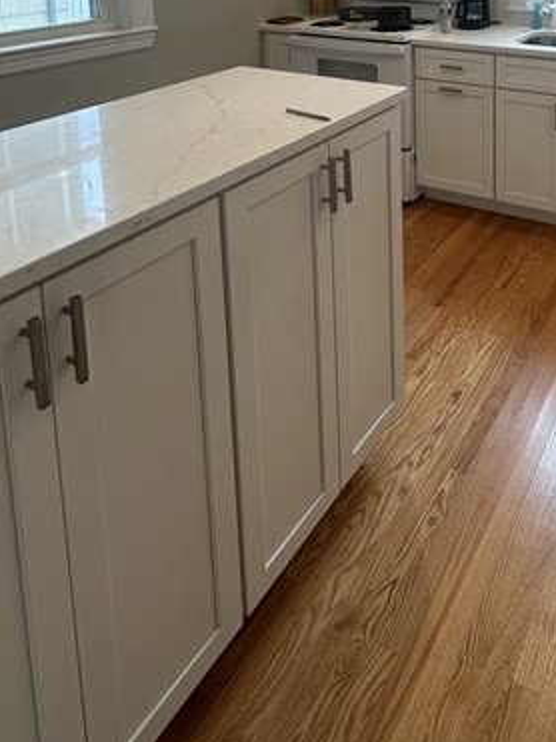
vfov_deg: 50.1
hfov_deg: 44.7
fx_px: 621
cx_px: 478
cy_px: 0
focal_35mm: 29
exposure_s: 1/120
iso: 64
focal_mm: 2.22
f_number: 2.2
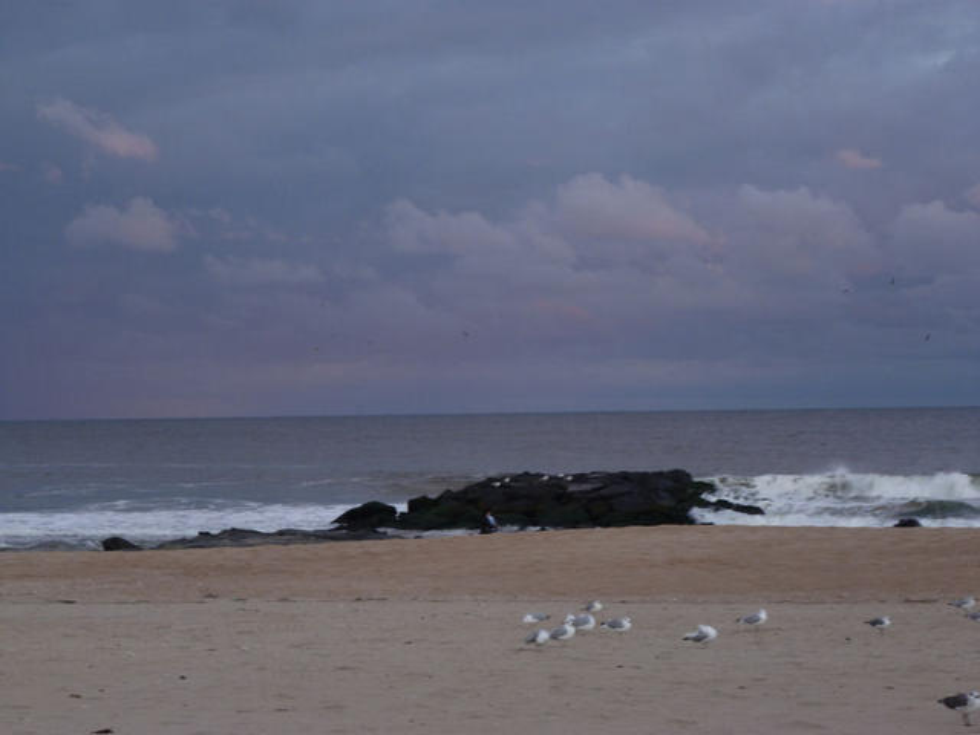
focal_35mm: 96
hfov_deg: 20.4
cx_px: 490
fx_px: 2718
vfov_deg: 15.4
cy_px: 368
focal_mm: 17.3
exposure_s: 1/30
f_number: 5
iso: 100
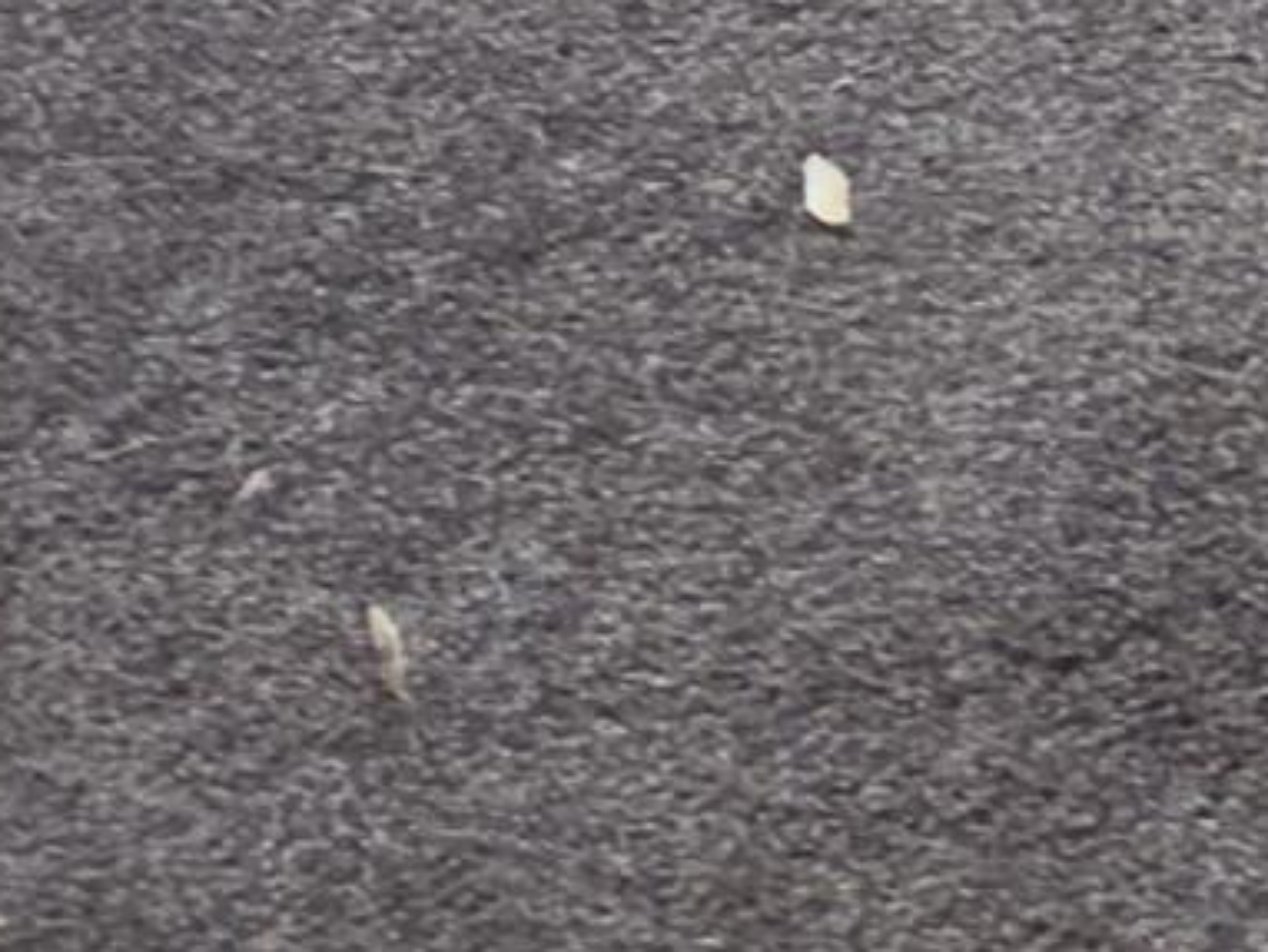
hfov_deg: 17.0
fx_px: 3739
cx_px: 2015
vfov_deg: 9.4
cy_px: -2305
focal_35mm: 102
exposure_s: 1/60
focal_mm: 2.2
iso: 125
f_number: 1.9
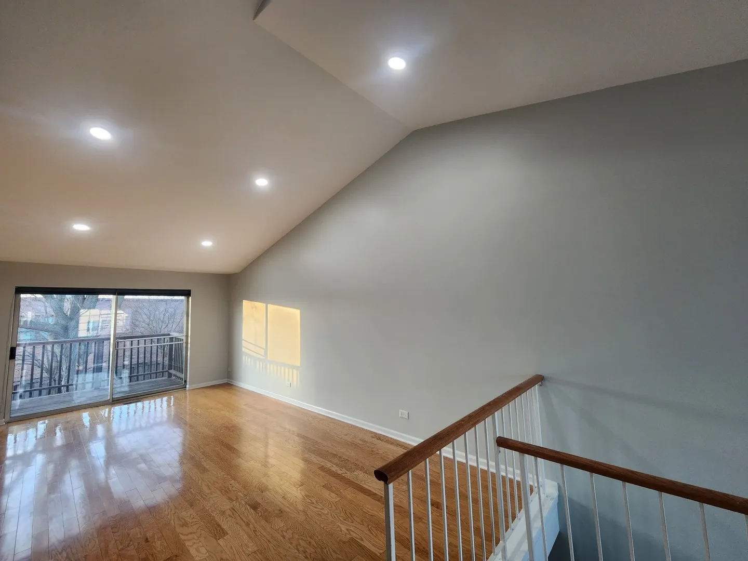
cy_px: 280
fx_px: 281
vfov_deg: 89.9
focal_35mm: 13
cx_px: 374
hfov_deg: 106.2
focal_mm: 2.2
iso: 160
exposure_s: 1/60
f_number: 2.2
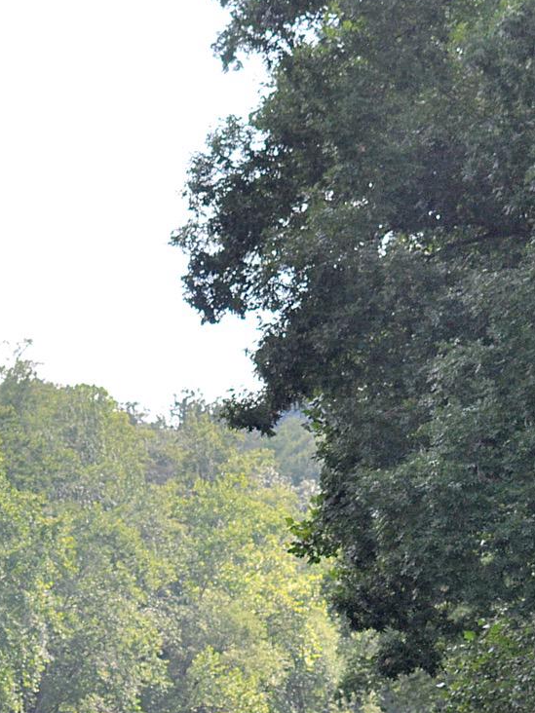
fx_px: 5811
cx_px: 167
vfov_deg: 7.0
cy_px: 620
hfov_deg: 5.3
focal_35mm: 282
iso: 360
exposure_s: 1/500
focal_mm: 70
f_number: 5.6
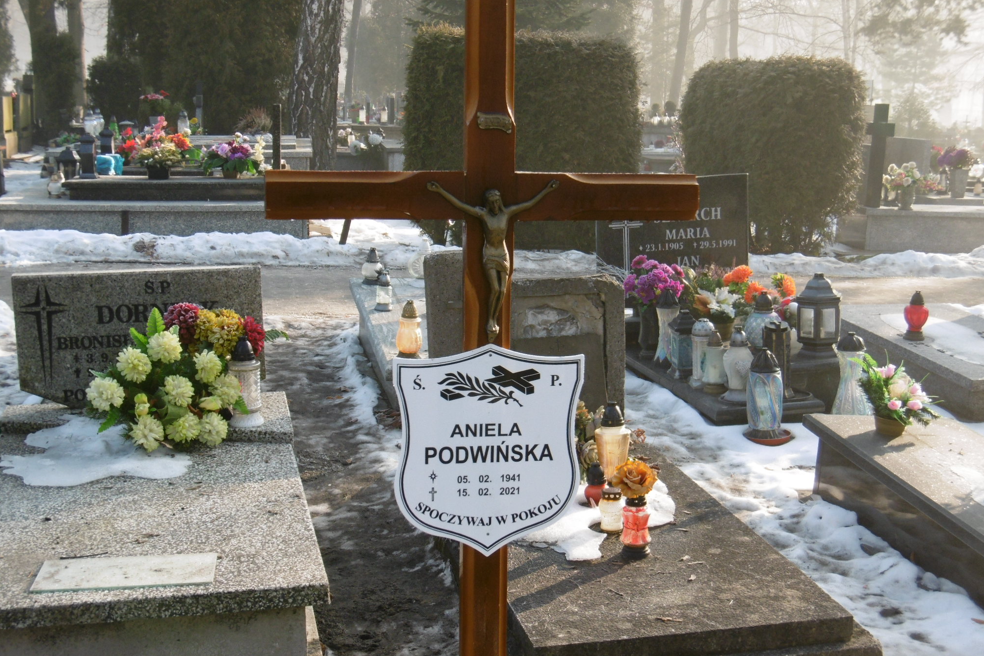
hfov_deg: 36.9
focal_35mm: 54
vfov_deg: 25.1
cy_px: 350
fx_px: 1476
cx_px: 494
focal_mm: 9.2
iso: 100
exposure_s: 1/125
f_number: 4
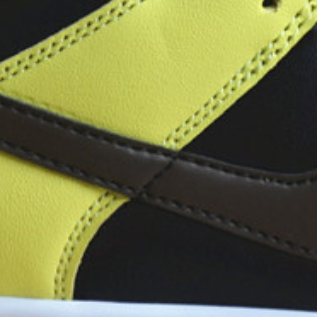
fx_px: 4579
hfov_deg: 4.0
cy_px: -128
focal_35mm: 442
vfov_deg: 3.9
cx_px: 332
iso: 200
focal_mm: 60
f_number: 7.1
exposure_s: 1/200
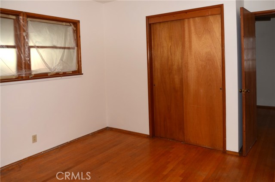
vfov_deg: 47.7
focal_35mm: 27
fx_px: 206
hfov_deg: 67.5
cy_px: 91
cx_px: 138
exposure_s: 1/60
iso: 125
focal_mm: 18
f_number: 5
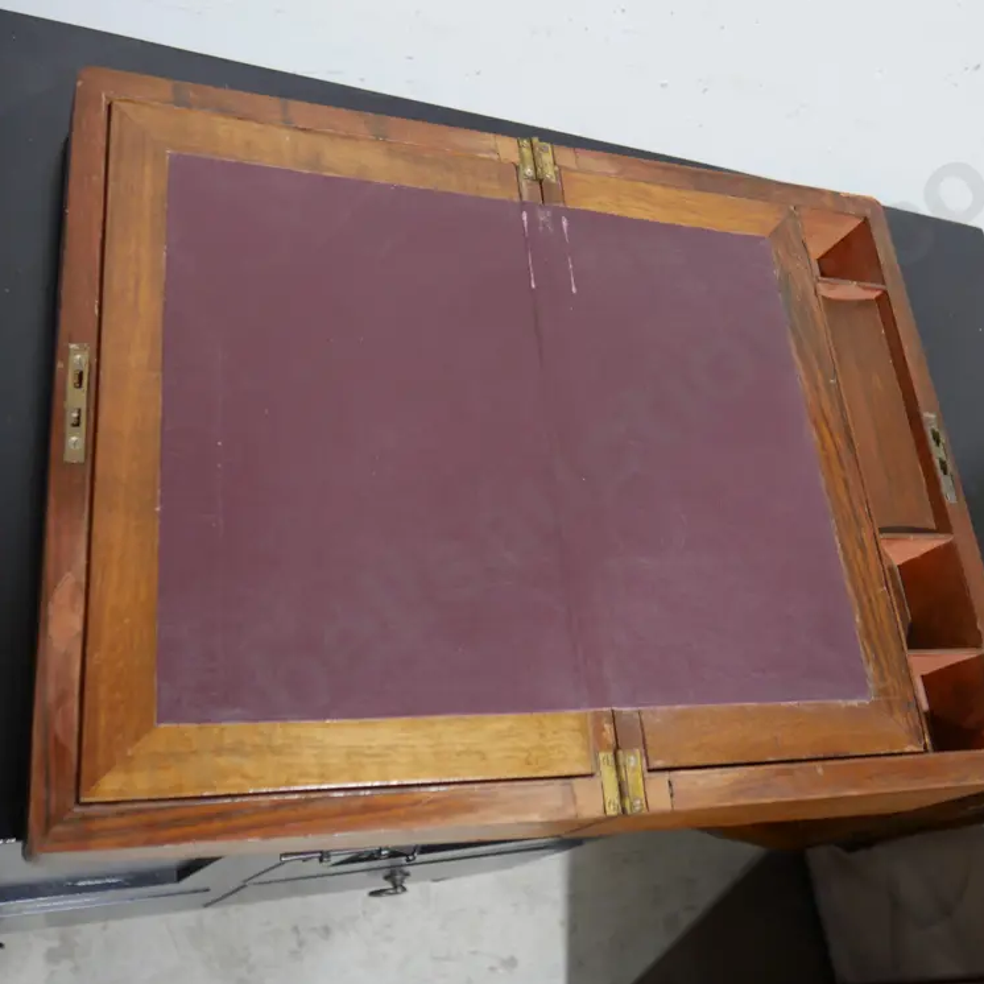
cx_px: 565
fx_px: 1093
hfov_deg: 48.3
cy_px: 486
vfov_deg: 48.4
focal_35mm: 34
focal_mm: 14
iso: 500
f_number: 3.5
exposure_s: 1/60
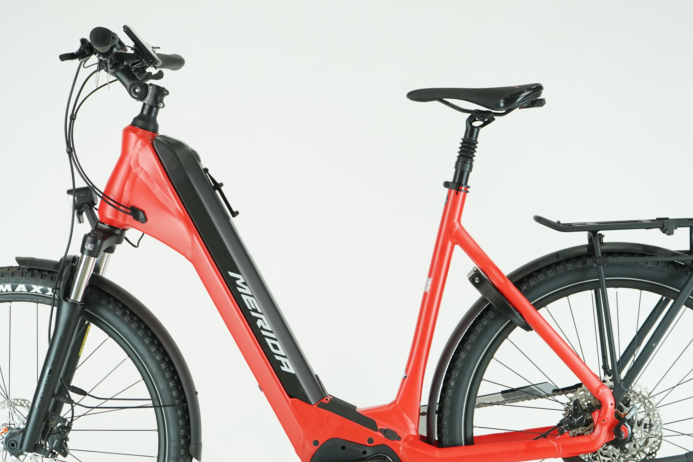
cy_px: 312
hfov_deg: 26.0
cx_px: 328
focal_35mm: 78
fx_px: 1501
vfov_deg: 17.4
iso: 1600
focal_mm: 56
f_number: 5.6
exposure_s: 1/200
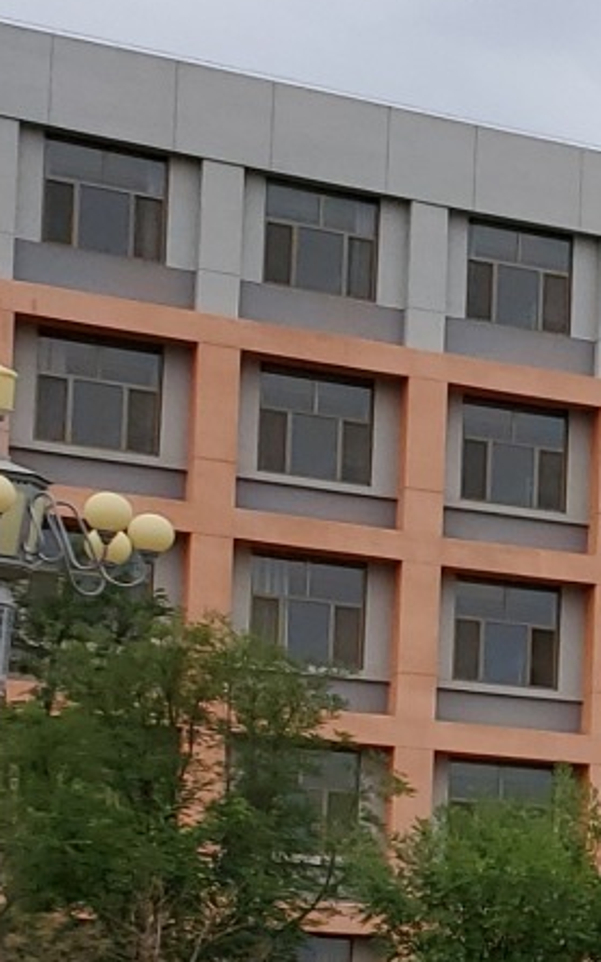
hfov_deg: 8.6
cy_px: 971
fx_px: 3120
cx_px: 1952
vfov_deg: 17.1
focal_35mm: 119
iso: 50
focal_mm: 4.3
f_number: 2.4
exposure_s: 1/827
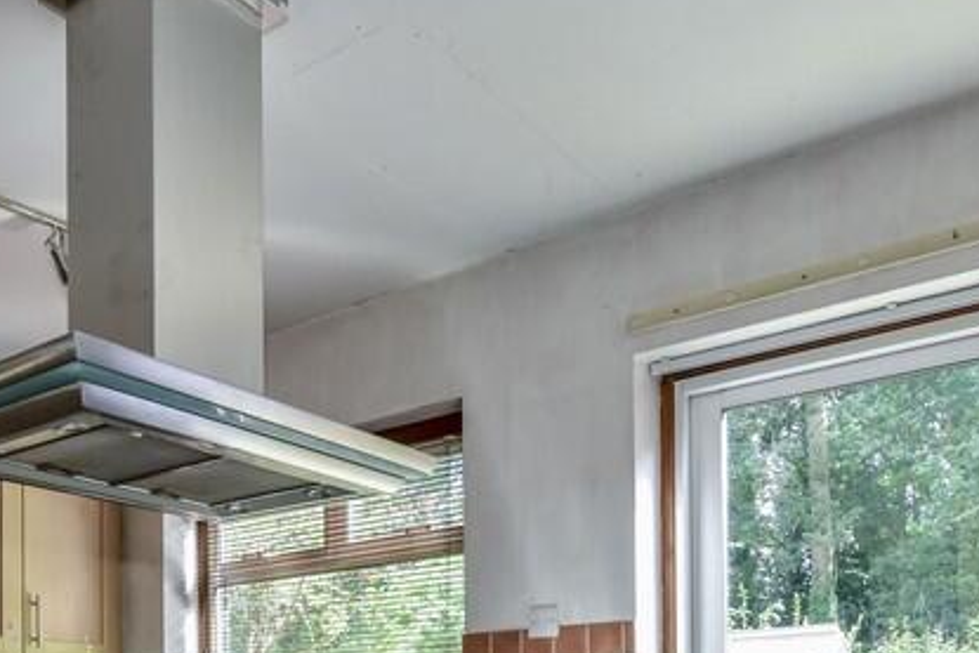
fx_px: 1006
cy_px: 737
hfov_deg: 50.2
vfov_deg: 31.5
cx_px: 274
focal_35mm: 37
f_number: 8
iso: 640
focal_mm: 10
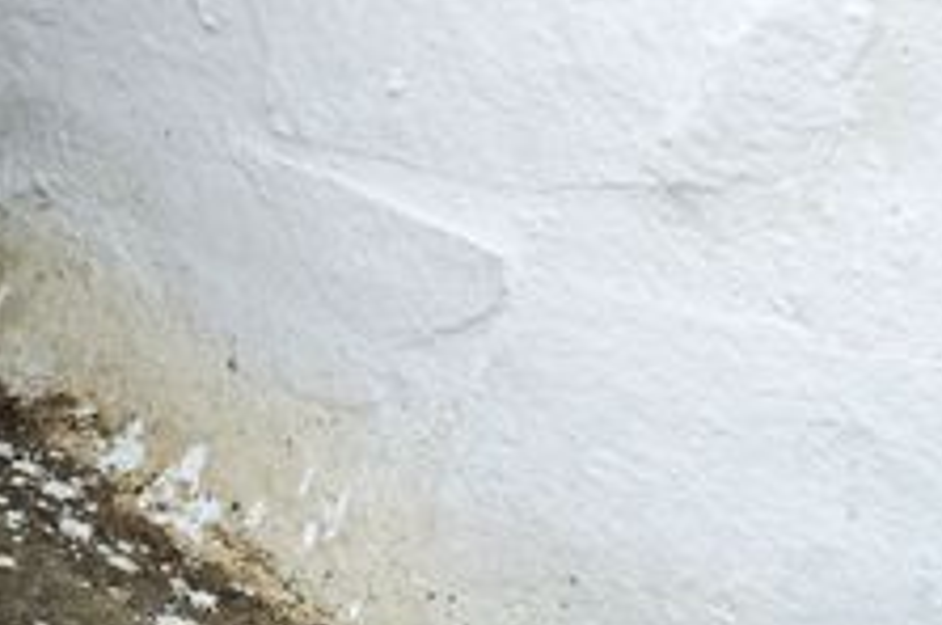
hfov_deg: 17.3
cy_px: -171
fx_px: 2822
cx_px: -422
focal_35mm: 108
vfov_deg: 12.3
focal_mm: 13.53
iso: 125
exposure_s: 1/100
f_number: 4
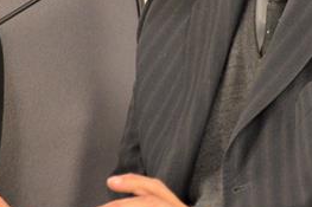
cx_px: 213
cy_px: -21
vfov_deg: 3.4
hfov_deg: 5.1
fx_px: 3510
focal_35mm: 405
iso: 3200
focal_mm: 105
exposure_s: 1/100
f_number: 5.6
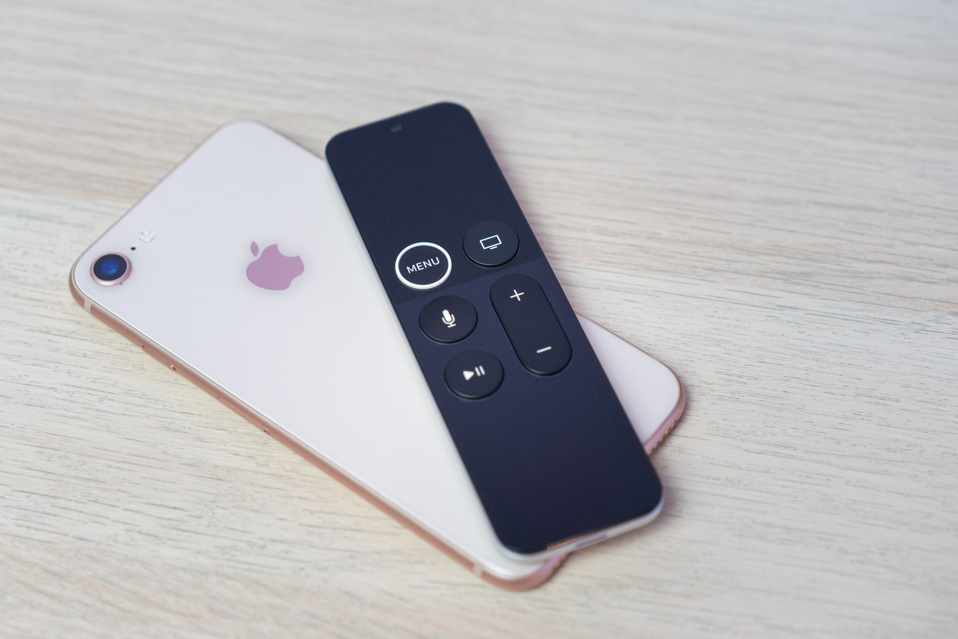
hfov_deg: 36.2
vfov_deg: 24.6
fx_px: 1463
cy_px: 320
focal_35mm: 55
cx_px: 479
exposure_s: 1/80
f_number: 3.5
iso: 400
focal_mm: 55
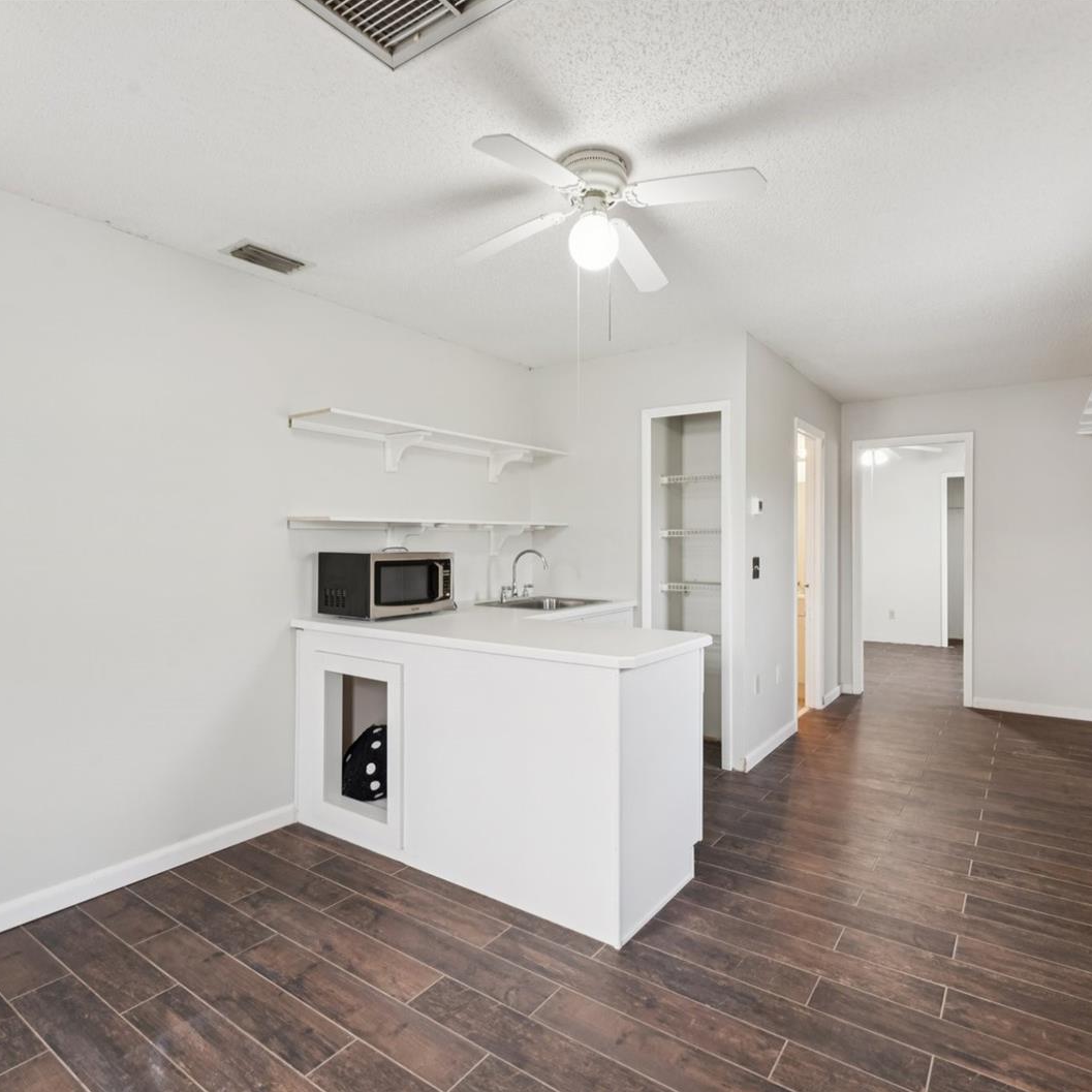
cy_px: 544
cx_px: 585
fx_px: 642
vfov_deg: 80.7
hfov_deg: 80.6
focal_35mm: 18
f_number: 10
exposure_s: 1/8
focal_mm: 14
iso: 400
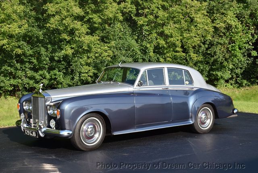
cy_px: 86
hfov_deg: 35.0
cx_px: 129
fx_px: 409
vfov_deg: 23.8
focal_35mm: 57
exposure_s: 1/500
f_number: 8
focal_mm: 38
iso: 250
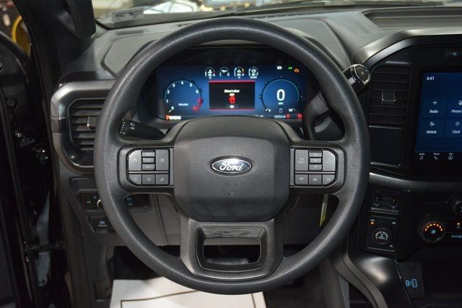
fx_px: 520
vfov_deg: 33.0
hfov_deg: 47.9
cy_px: 154
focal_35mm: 40
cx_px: 231
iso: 1600
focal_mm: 27
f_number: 3.8
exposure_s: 1/60
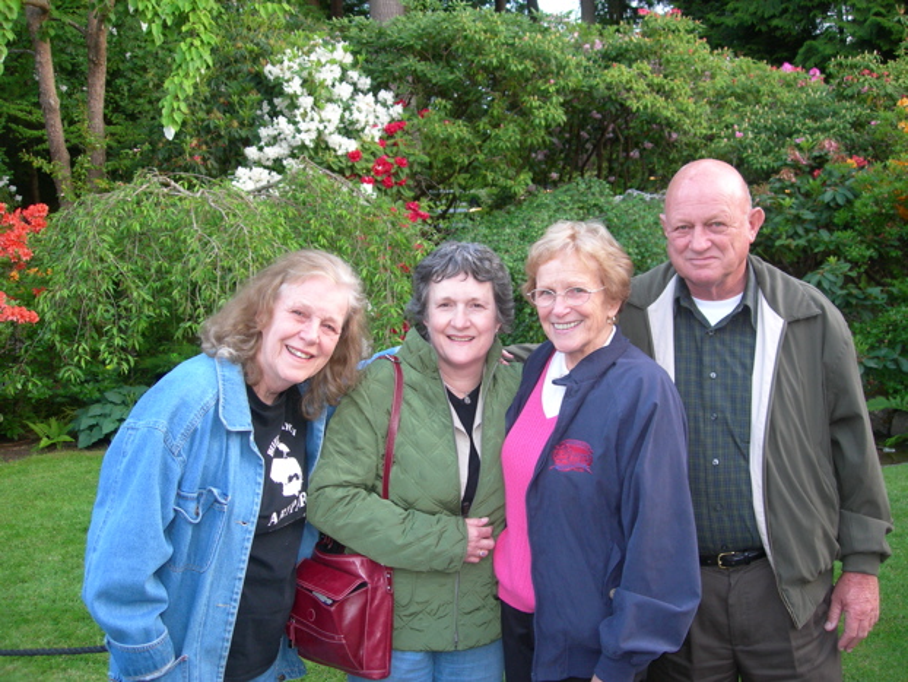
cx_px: 454
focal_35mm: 38
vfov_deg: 37.7
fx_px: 997
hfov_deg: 49.0
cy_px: 341
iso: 99
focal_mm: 7.8
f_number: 2.8
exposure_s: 1/29.5
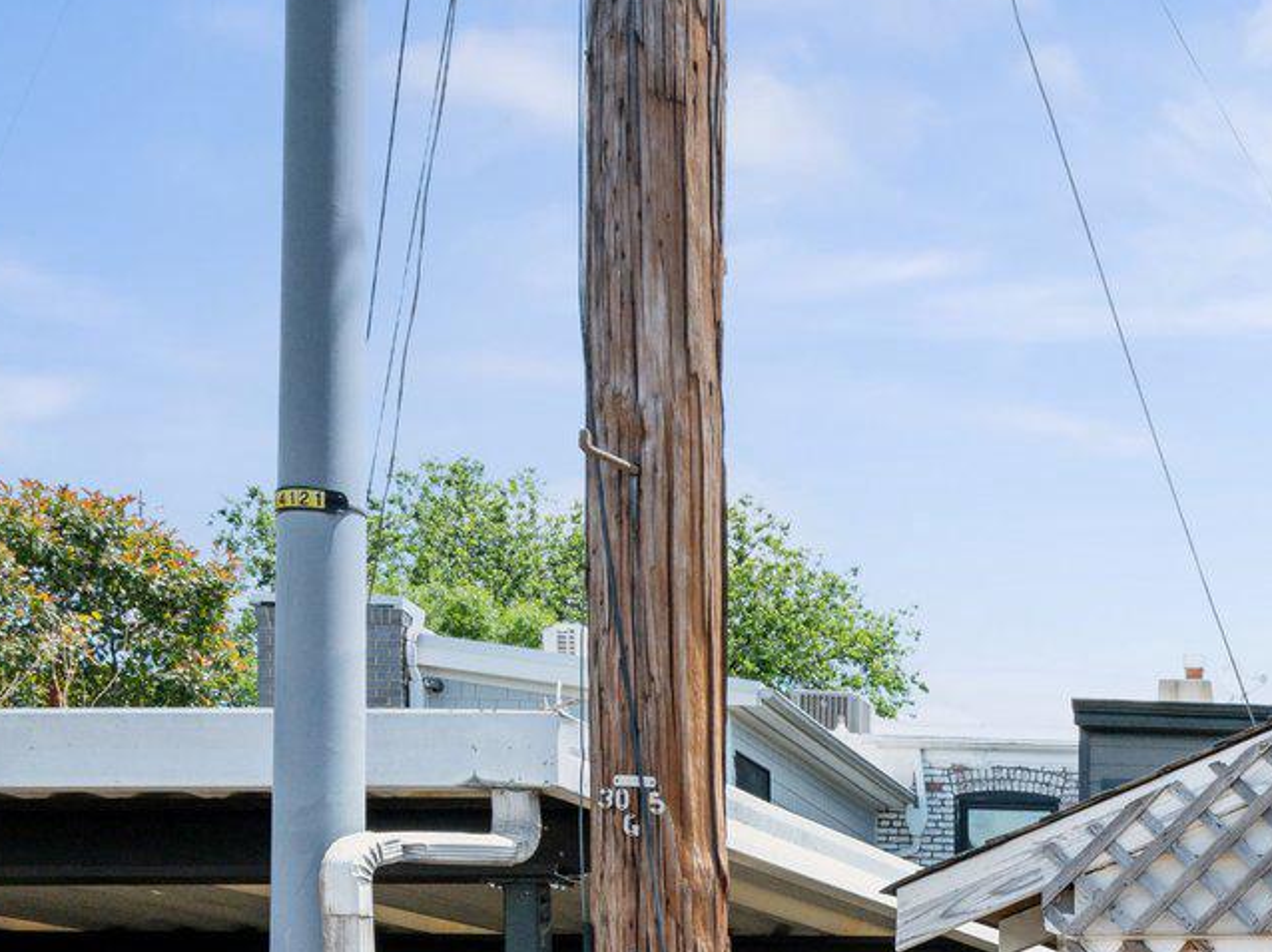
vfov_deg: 19.2
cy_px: 1232
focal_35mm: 71
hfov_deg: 22.0
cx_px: 1982
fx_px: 2608
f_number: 7.1
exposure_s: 1/640
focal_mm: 23
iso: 400
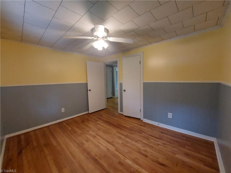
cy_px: 86
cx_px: 116
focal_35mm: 13
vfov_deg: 89.9
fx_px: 87
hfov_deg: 106.2
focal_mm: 1.74
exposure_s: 1/60
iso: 400
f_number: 2.2
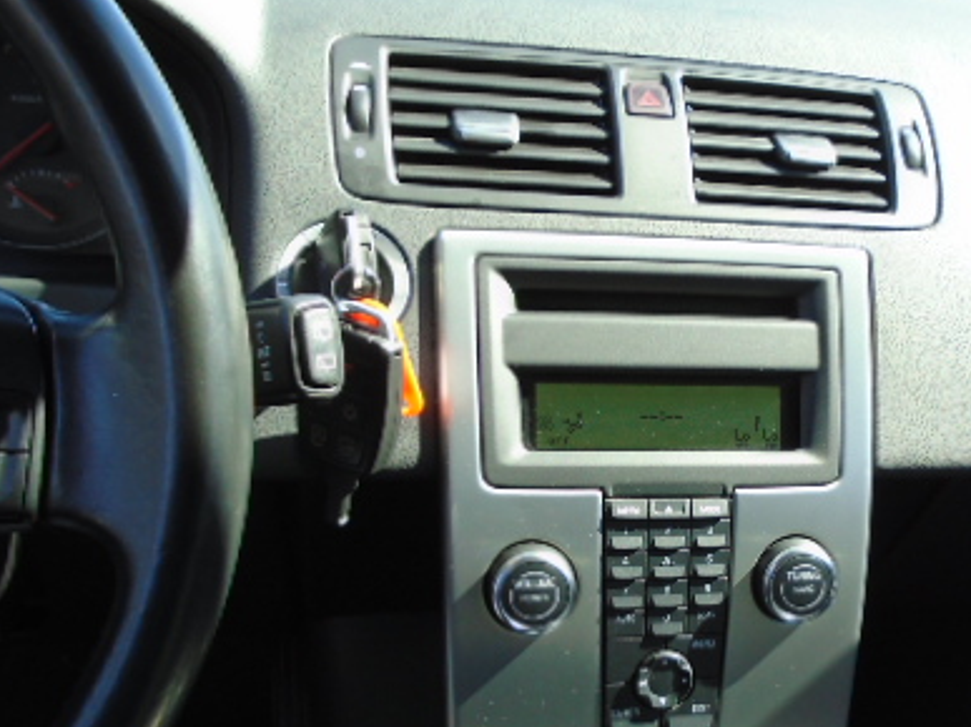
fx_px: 1206
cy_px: 464
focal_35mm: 43
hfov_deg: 42.9
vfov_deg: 33.4
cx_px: 695
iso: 100
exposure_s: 1/125
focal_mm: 4.6
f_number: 3.2
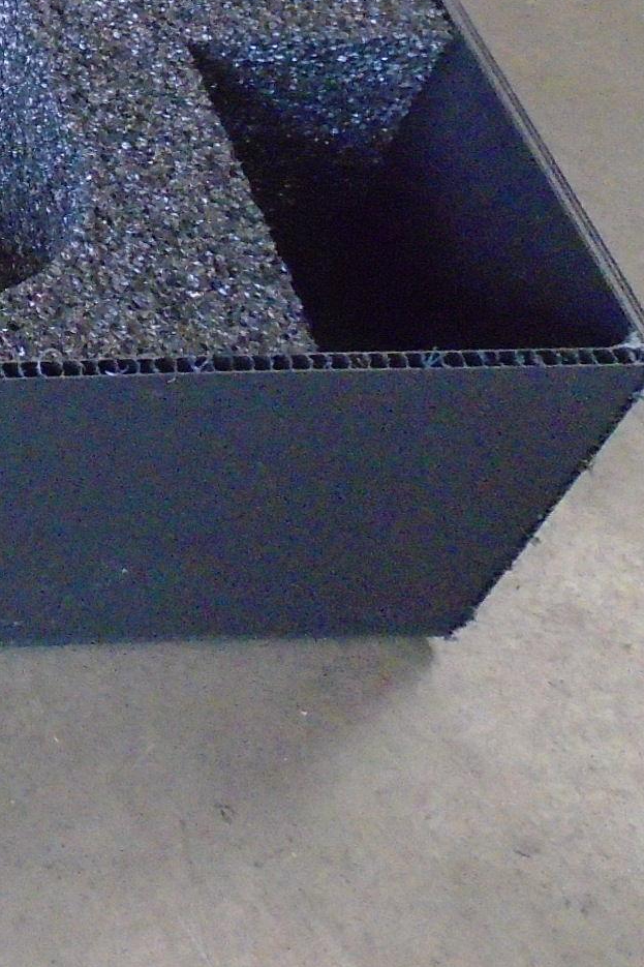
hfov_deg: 15.0
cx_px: -613
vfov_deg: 25.8
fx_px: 2013
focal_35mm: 75
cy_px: 38
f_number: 3.2
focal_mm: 4.6
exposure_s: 1/80
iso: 800
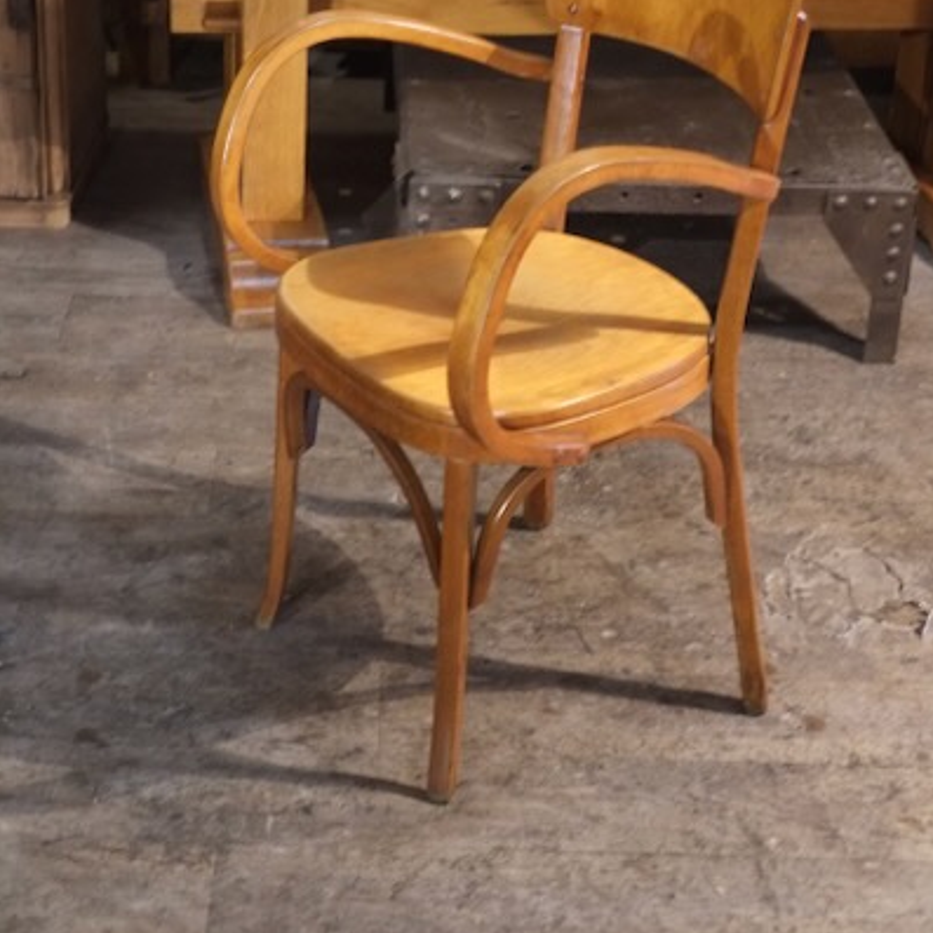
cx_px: 468
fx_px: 2074
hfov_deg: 25.4
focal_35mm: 68
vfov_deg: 25.1
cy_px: 268
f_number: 3.6
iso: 3200
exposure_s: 1/125
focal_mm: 35
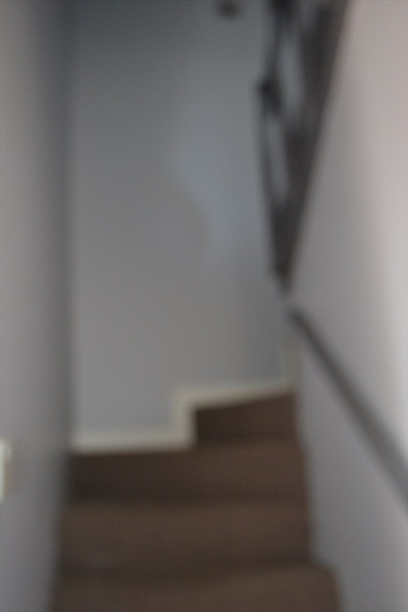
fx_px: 612
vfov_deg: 53.1
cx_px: 204
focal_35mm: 36
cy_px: 306
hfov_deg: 36.9
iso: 1000
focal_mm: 24
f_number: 4
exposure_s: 1/60
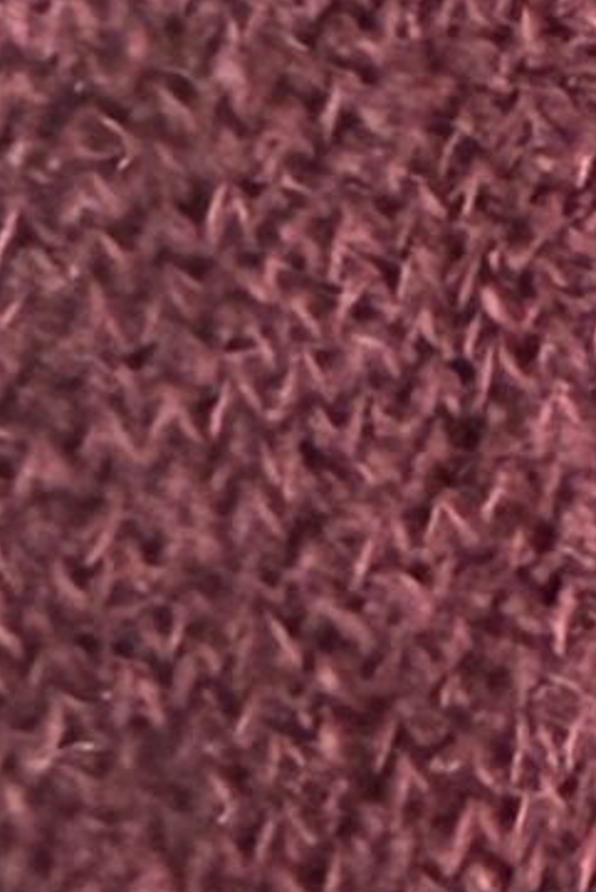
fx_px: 4391
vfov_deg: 11.2
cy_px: -378
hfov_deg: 7.0
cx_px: 1736
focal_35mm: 177
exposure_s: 1/95
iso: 320
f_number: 2.2
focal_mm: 2.22
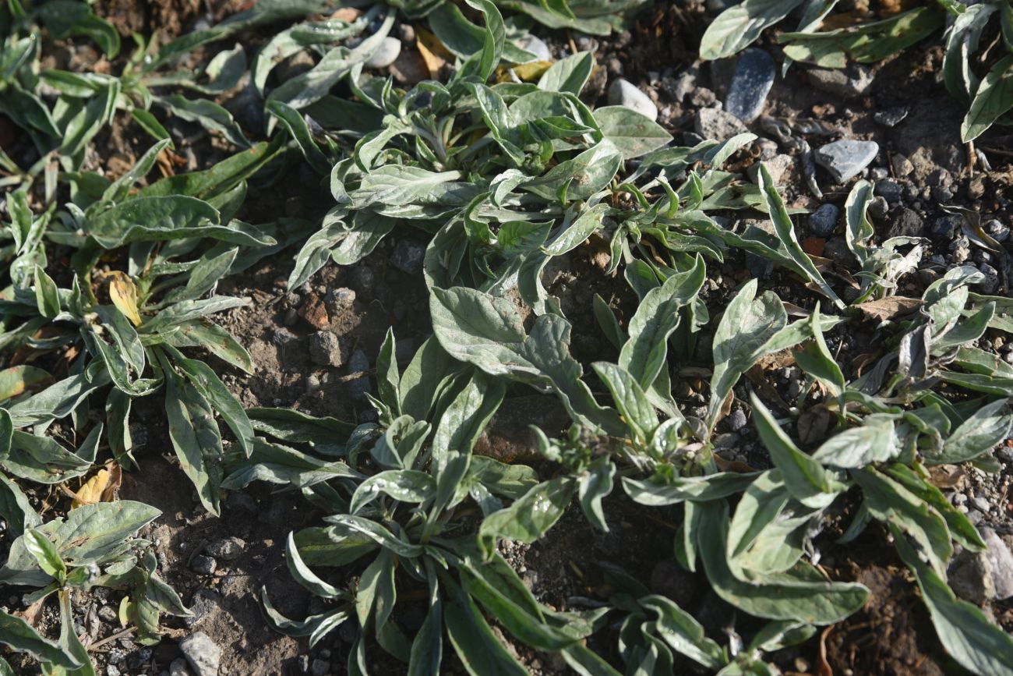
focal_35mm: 56
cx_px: 506
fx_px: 1576
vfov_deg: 24.2
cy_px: 338
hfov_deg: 35.6
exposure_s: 1/500
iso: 160
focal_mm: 56
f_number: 6.3
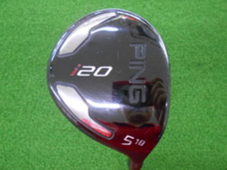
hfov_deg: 67.3
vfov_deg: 53.1
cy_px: 85
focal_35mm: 26
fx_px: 170
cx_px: 114
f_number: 3.2
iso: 800
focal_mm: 4.6
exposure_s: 1/60
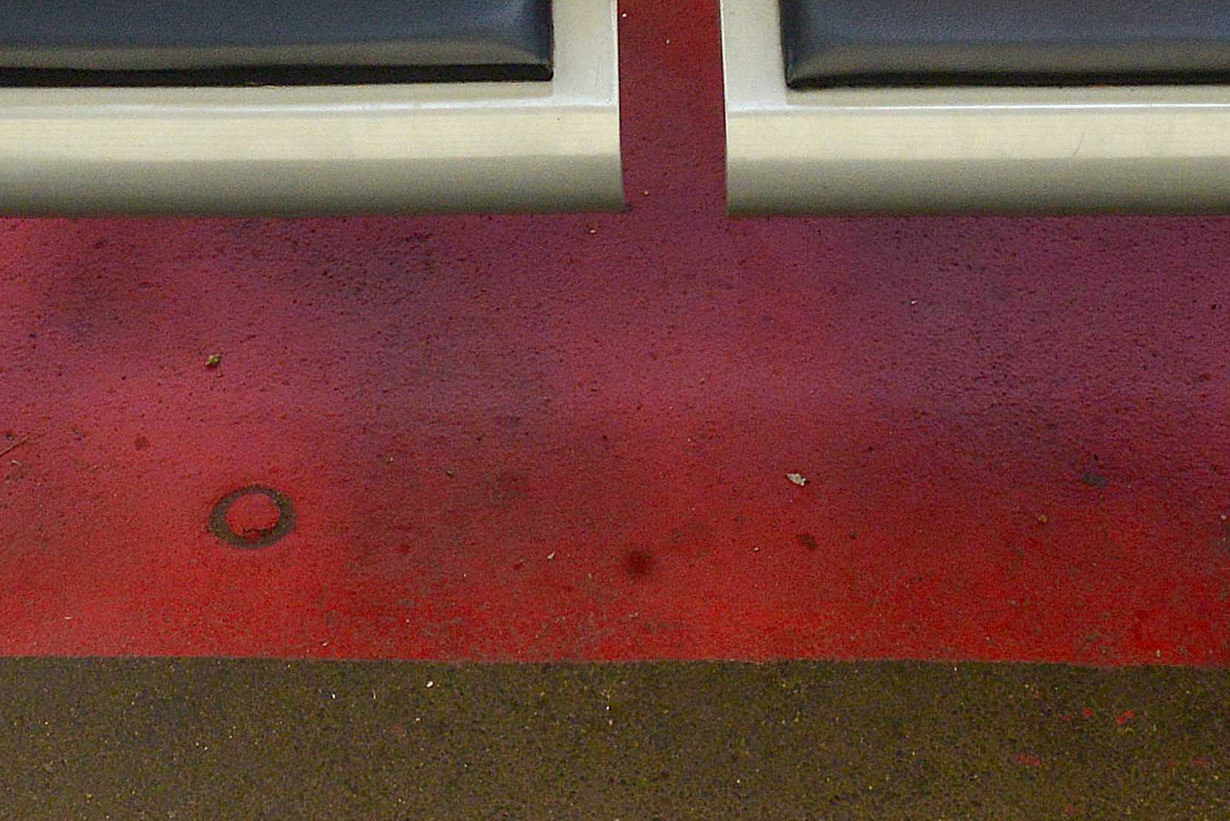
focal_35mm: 84
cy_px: -587
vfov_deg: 14.6
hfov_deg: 24.1
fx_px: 2871
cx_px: 475
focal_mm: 23
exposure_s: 1/200
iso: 1000
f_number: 9
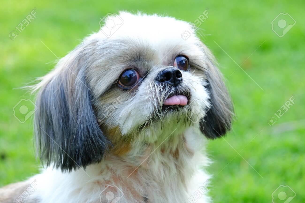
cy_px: 102
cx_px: 152
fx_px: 1889
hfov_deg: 9.2
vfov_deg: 6.2
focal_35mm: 223
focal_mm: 148.5
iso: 400
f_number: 5.6
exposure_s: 1/180
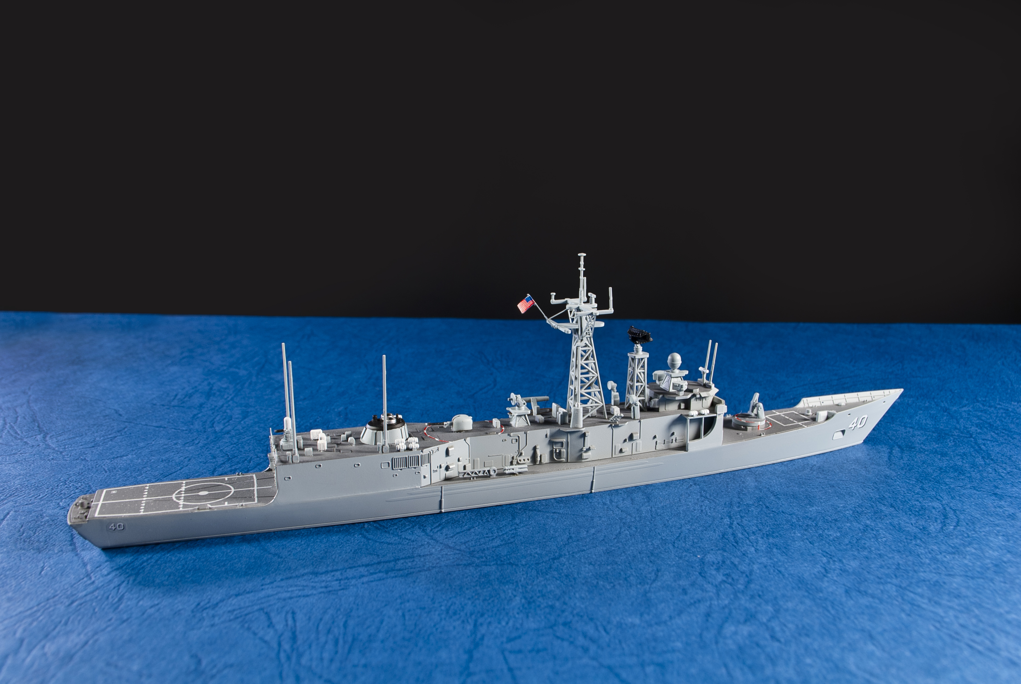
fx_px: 852
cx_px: 510
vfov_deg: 43.7
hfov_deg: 61.9
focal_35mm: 30
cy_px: 342
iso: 100
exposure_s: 1/2.5
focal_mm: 20
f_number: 9
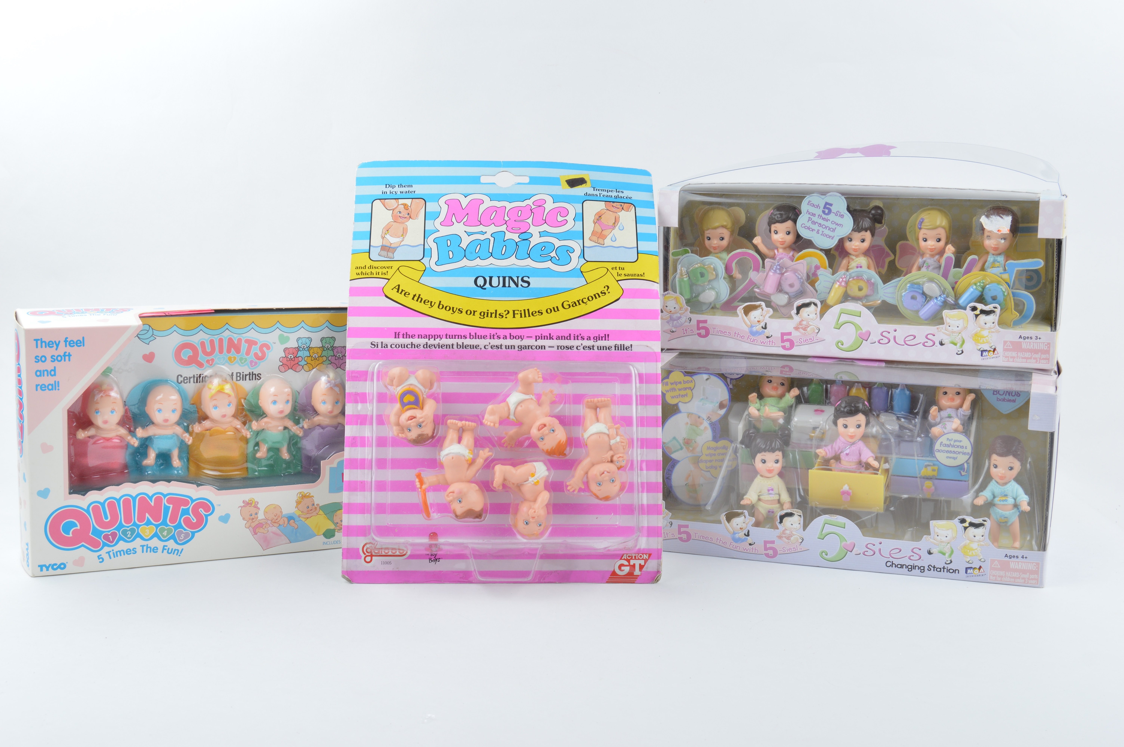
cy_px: 374
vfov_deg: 29.8
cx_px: 562
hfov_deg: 43.6
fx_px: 1404
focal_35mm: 45
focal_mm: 30
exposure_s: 1/25
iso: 100
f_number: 9
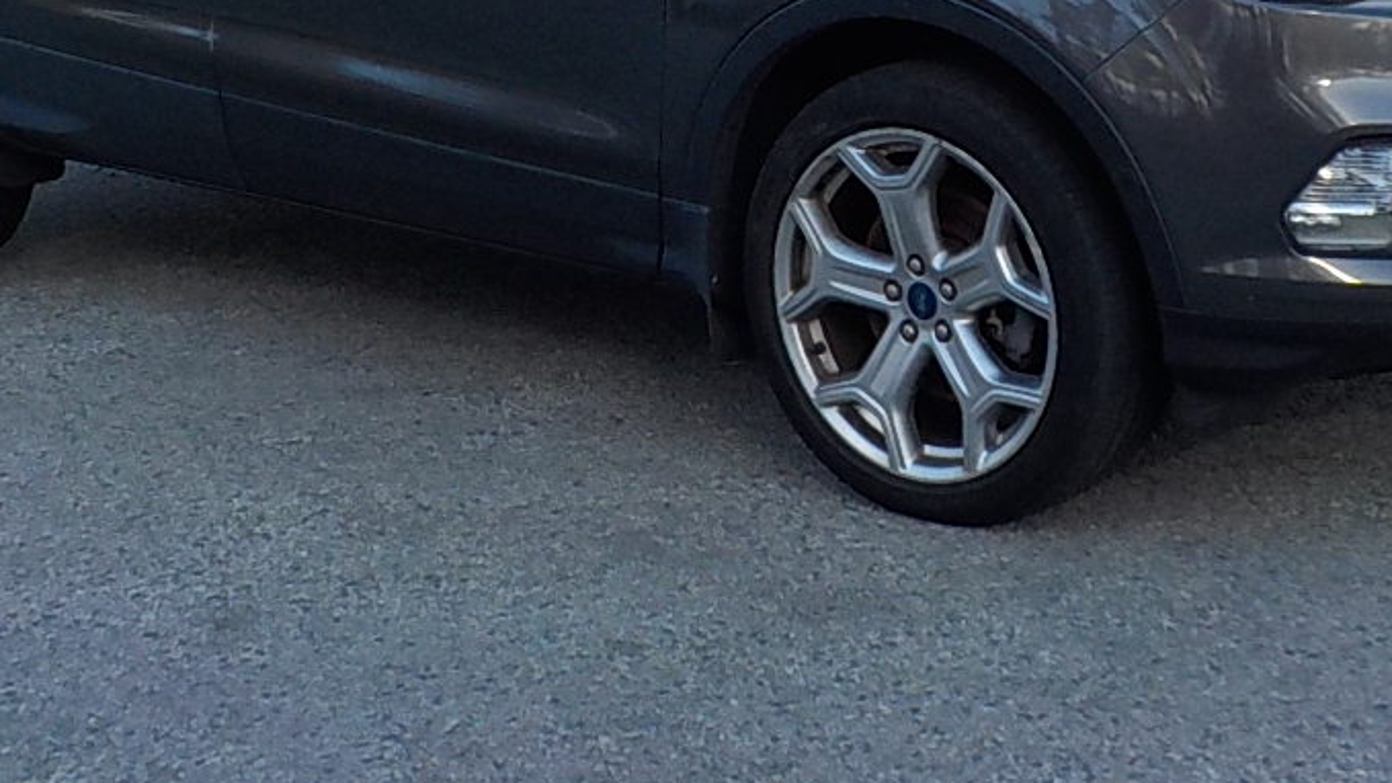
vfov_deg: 15.1
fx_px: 2842
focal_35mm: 77
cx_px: 787
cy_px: -156
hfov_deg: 27.5
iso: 125
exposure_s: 1/320
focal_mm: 4.1
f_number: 3.3
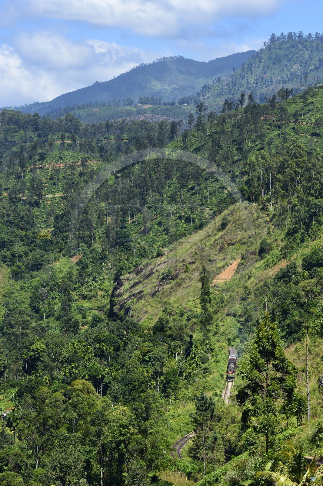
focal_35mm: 116
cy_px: 243
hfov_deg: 11.8
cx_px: 162
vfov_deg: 17.6
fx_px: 1562
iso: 400
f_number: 13
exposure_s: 1/400
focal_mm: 116
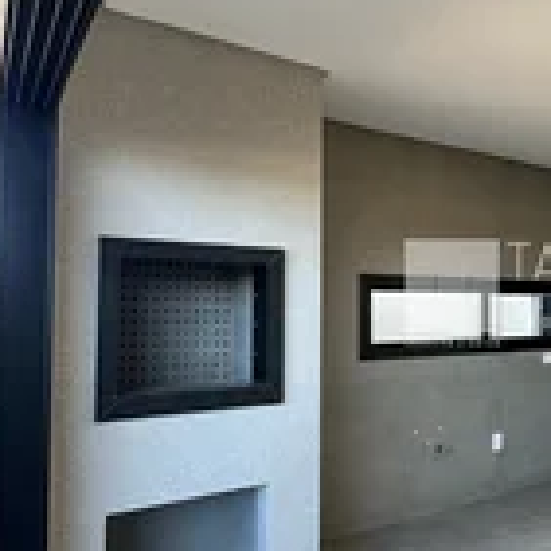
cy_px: 293
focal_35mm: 34
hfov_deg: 42.3
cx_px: 543
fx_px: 612
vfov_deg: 48.4
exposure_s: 1/99
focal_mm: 2.22
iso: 100
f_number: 2.2
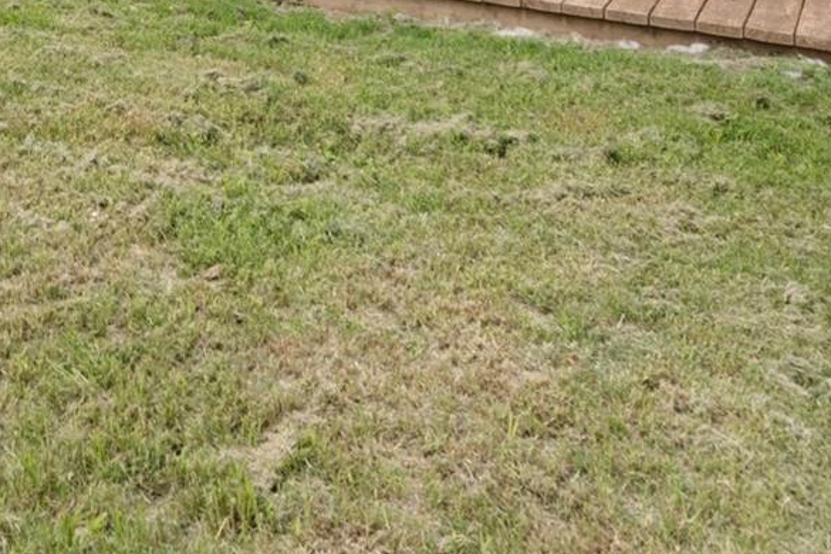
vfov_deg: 22.6
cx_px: -61
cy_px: -273
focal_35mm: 49
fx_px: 1131
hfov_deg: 35.2
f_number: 8
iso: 400
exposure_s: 1/200
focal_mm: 14
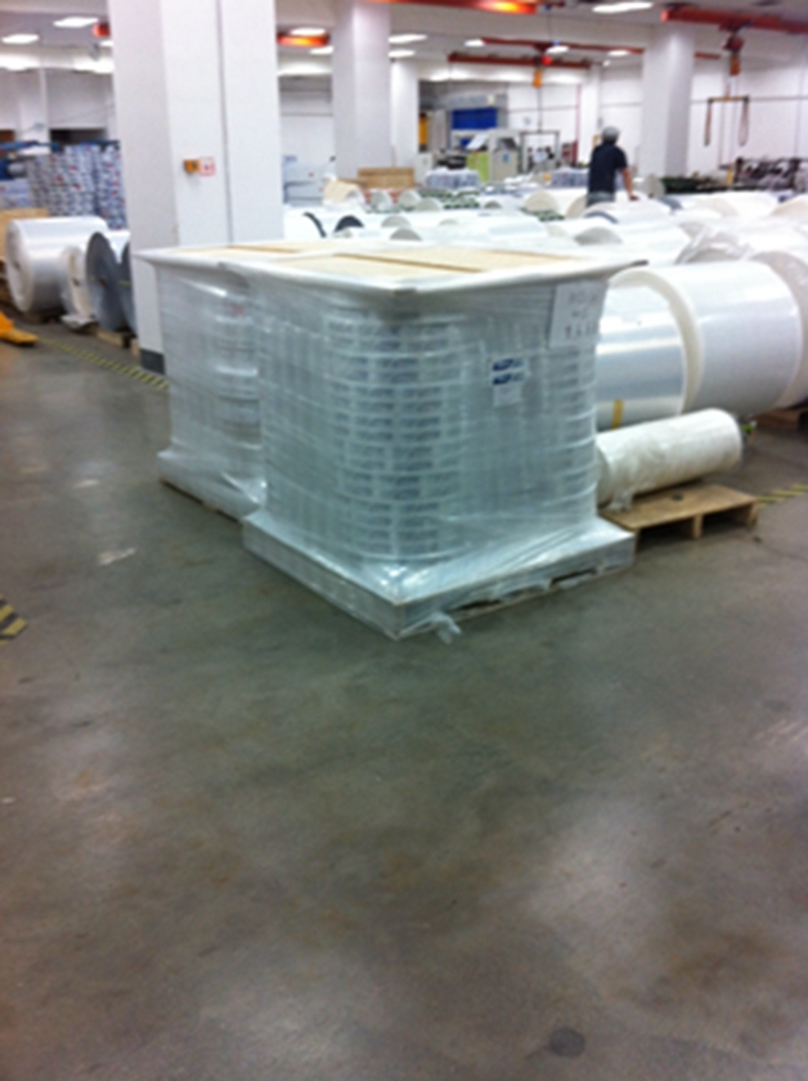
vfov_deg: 52.7
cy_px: 540
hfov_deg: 40.6
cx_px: 404
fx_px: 1092
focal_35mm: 35
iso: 100
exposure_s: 1/15
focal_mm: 3.85
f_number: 2.8
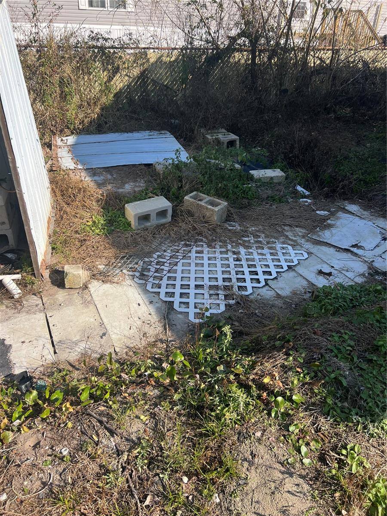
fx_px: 388
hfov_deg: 53.1
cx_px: 194
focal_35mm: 26
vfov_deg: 67.3
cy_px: 258
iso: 50
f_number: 1.5
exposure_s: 1/1779
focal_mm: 5.7
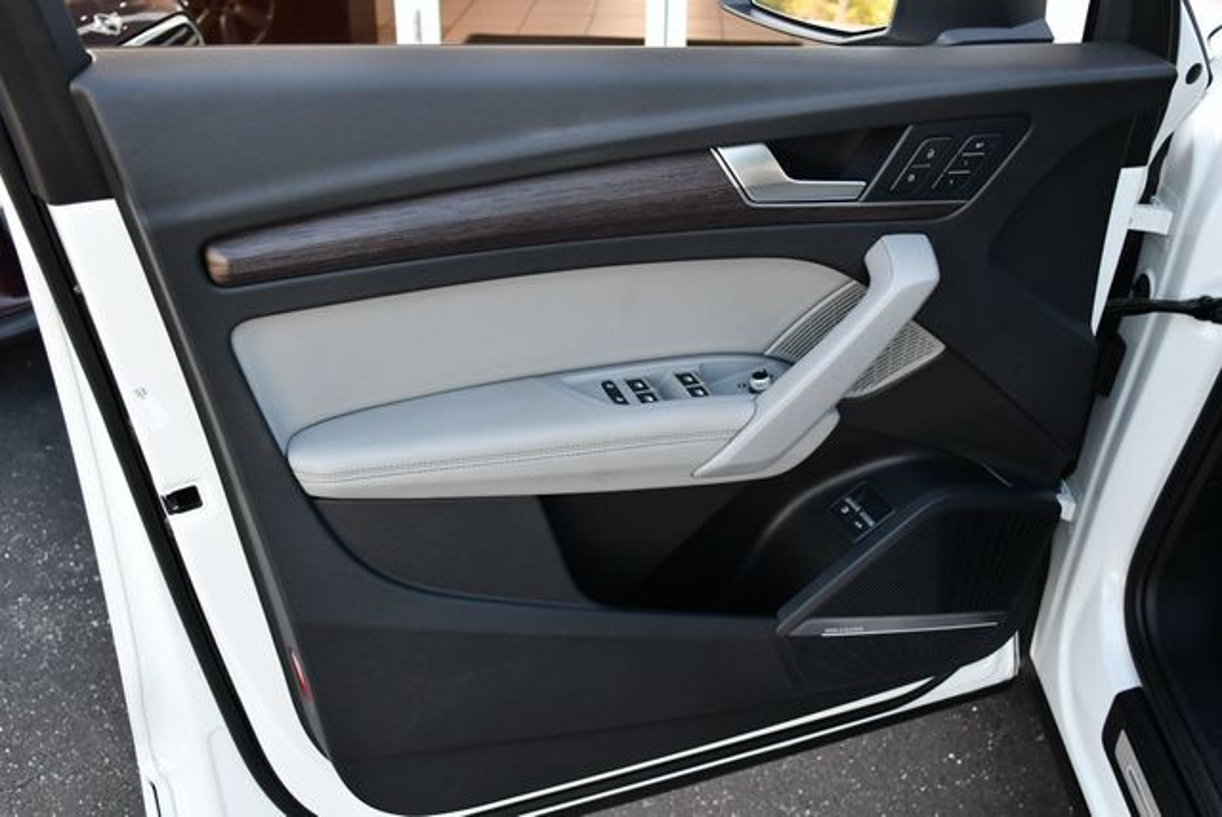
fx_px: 1223
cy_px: 408
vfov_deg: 36.9
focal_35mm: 36
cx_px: 611
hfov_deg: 53.1
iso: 400
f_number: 3.5
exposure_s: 1/250
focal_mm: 18
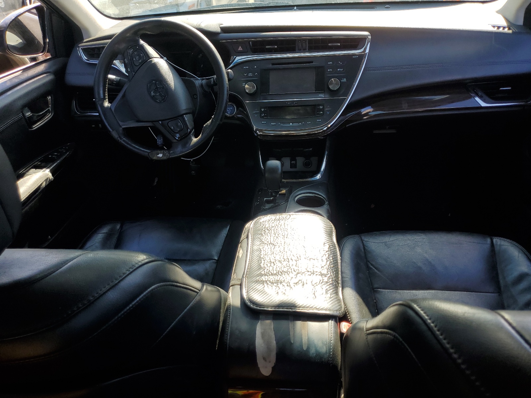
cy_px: 199
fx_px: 399
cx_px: 266
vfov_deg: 53.1
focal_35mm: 26
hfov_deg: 67.3
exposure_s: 1/476
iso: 50
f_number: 1.5
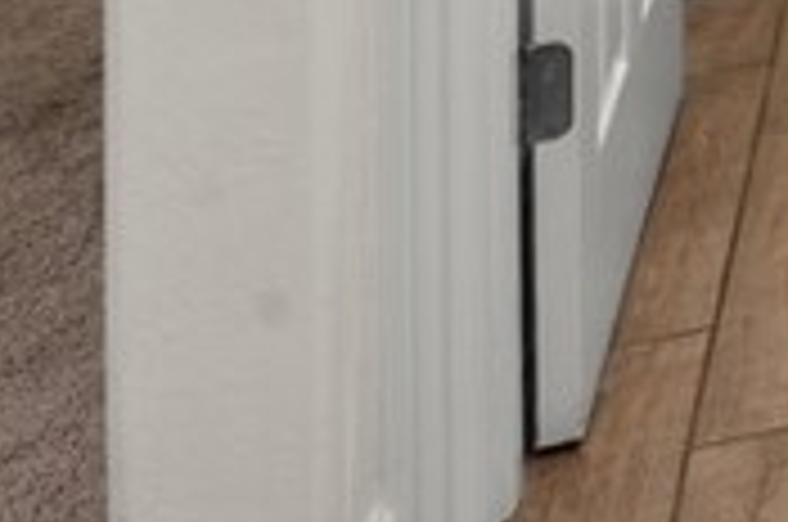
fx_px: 1792
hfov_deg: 15.8
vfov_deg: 12.1
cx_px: 1783
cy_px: -853
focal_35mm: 82
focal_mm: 14
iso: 250
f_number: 9
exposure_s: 1/6
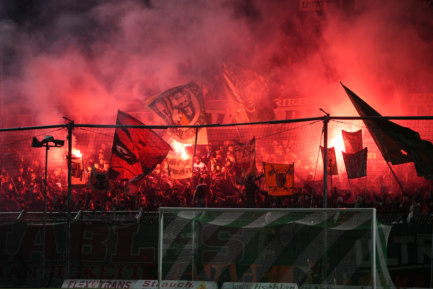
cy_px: 144
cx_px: 216
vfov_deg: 7.4
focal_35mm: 186
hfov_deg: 11.1
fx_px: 2237
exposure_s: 1/200
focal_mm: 124
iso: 2000
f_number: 5.6
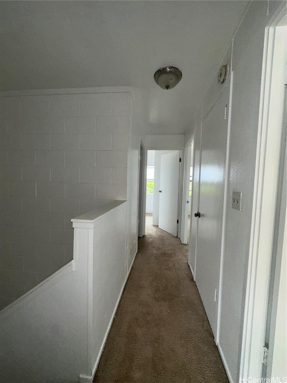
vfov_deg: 102.1
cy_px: 192
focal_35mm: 14
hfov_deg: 85.7
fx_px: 155
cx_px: 144
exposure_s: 1/122
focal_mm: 2.22
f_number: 2.2
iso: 80
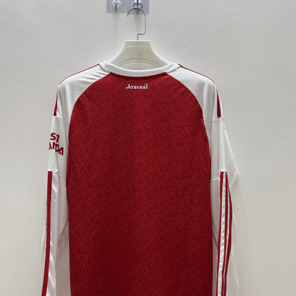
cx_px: 148
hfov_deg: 55.6
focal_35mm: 29
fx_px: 281
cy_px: 175
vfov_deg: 55.3
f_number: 1.78
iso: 125
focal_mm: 6.76
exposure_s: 1/50
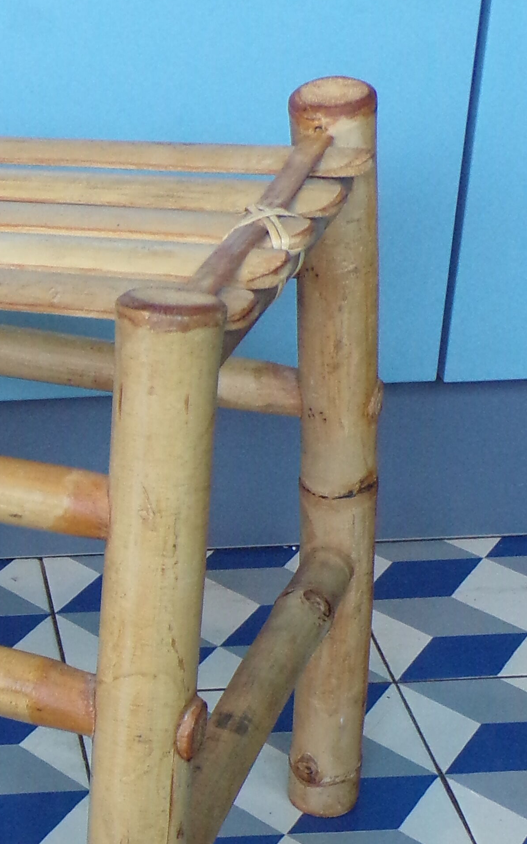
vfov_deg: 25.1
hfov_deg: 15.1
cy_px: 561
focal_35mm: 82
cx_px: -181
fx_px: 1885
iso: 292
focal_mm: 5.8
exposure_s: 1/17
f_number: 3.2
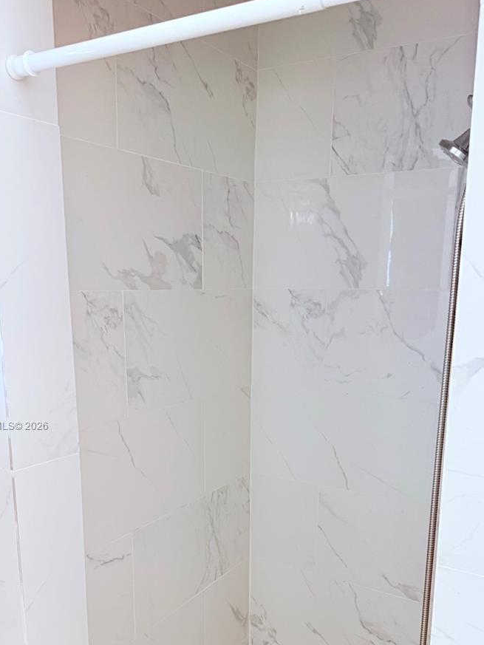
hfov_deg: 43.0
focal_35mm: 33
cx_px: 243
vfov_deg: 54.3
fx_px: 615
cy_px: 426
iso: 320
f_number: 1.78
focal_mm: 6.76
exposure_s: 1/60
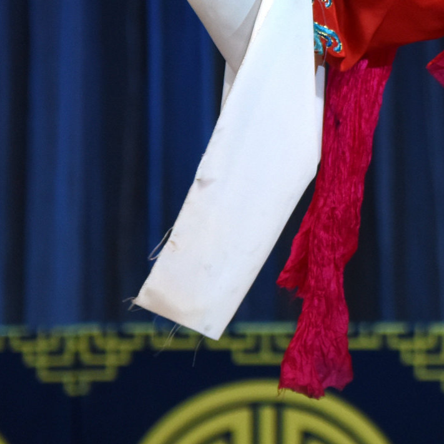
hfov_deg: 2.1
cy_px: -97
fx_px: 11841
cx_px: 641
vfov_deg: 2.1
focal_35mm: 816
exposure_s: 1/250
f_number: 5.3
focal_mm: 240
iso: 1000
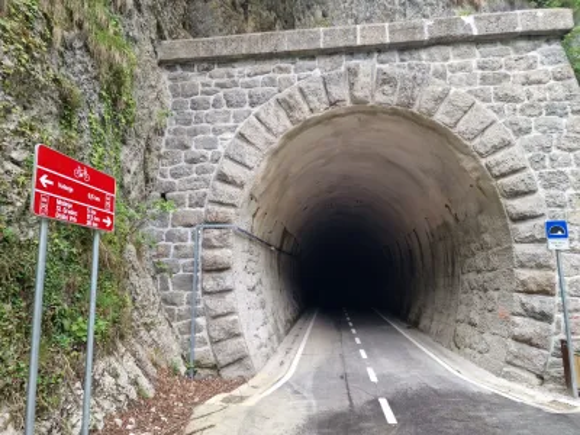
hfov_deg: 73.9
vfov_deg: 58.9
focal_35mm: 23
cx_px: 290
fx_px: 385
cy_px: 218
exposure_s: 1/216
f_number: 1.8
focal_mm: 6.4
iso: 50
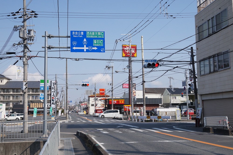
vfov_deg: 29.8
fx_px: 291
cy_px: 78
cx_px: 116
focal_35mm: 45
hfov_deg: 43.7
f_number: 8
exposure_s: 1/2000
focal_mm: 30
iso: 400
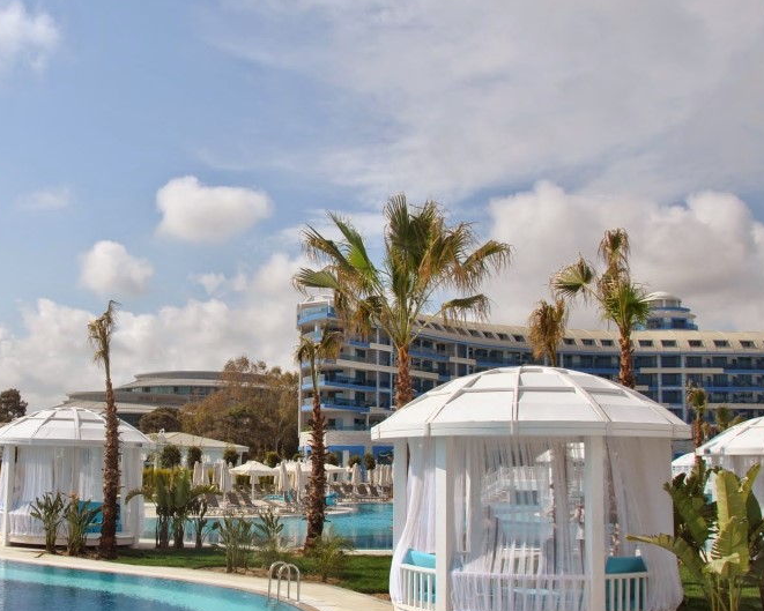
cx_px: 202
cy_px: 311
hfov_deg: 40.9
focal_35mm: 44
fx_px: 995
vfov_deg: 34.2
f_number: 9
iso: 100
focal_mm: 18
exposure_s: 1/320
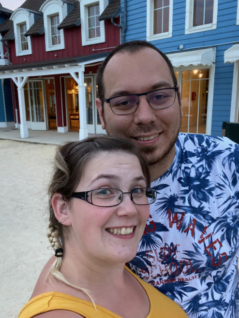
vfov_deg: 59.9
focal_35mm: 30
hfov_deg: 46.8
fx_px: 276
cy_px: 159
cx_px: 120
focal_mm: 2.71
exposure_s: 1/51
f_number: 2.2
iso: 400
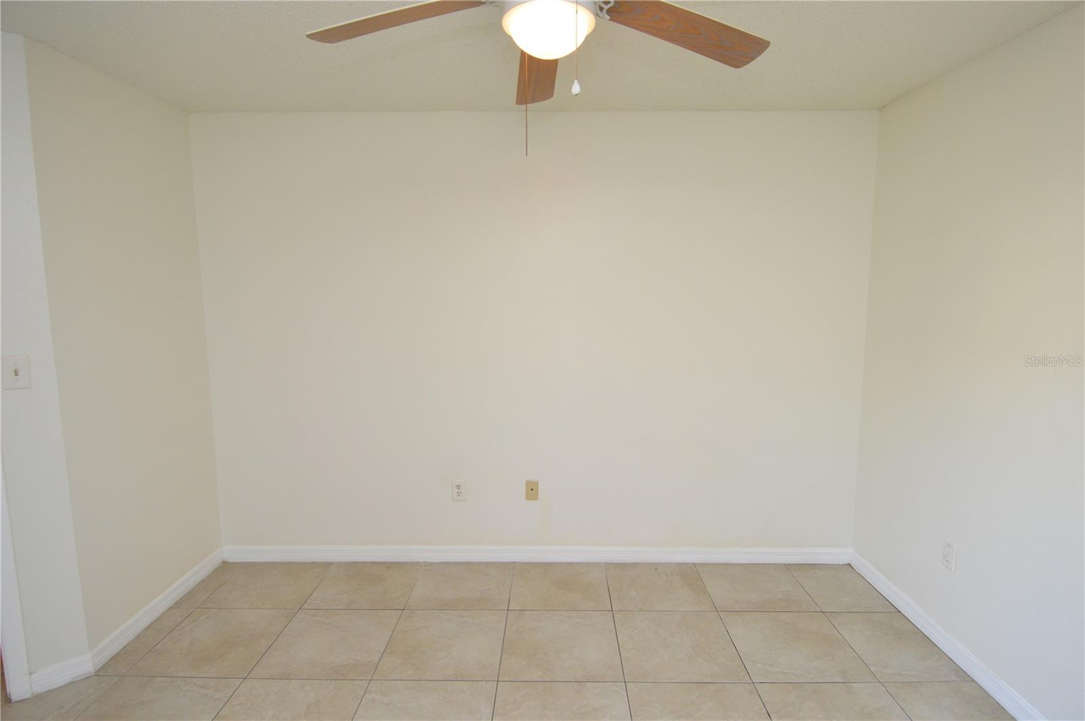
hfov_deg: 90.1
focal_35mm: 18
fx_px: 542
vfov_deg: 67.3
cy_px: 360
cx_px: 542
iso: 400
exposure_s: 1/60
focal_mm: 12
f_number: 4
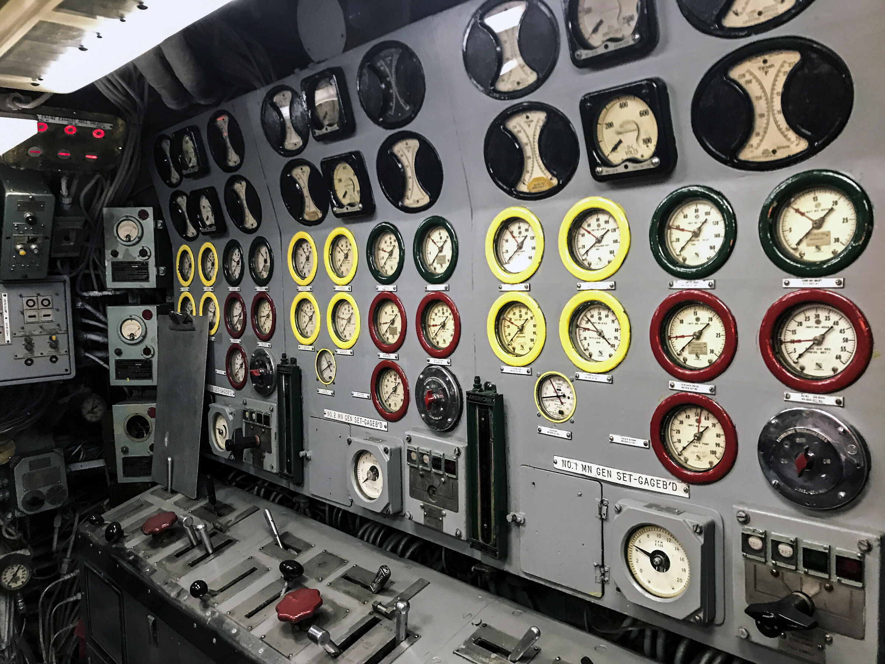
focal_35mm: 28
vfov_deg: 49.7
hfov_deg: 63.4
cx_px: 442
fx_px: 716
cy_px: 332
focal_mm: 3.99
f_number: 1.8
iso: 80
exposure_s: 1/15
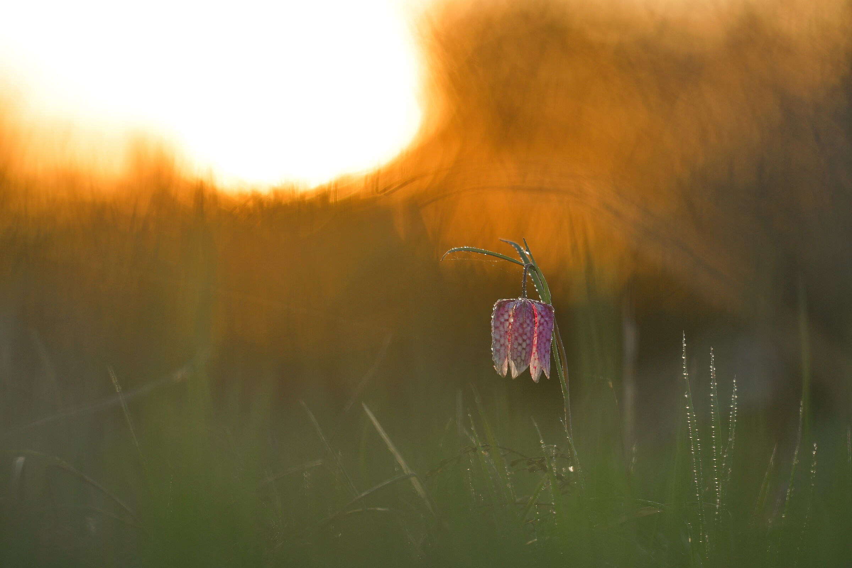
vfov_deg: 5.1
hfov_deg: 7.6
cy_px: 284
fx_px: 6390
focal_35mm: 270
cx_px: 426
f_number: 3
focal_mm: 180
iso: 100
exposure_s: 1/640
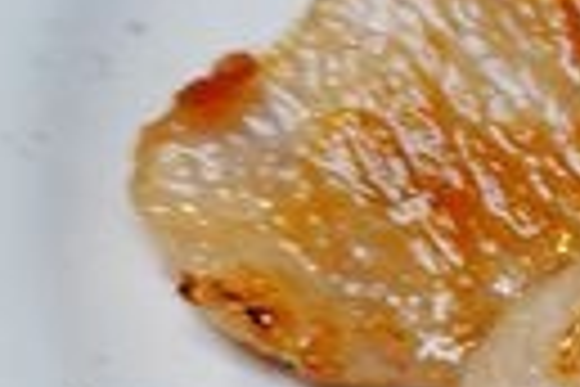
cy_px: 200
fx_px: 2433
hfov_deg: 11.5
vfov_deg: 9.1
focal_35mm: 151
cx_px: 1344
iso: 125
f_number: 3.2
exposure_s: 1/80
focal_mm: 11.06
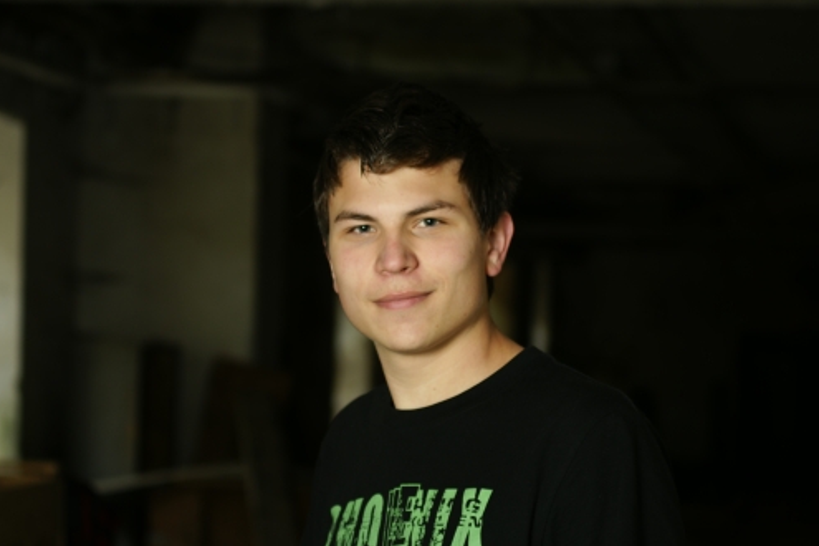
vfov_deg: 12.1
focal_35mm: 114
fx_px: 2582
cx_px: 412
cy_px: 272
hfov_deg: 18.0
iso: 100
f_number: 4
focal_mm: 75
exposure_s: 1/50
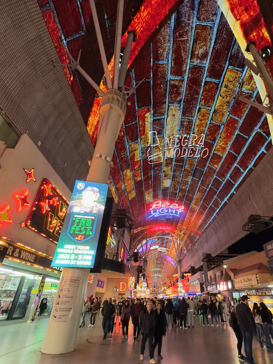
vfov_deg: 90.4
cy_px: 210
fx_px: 179
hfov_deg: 73.8
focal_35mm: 17
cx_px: 166
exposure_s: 1/59
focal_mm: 2.22
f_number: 2.2
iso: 500
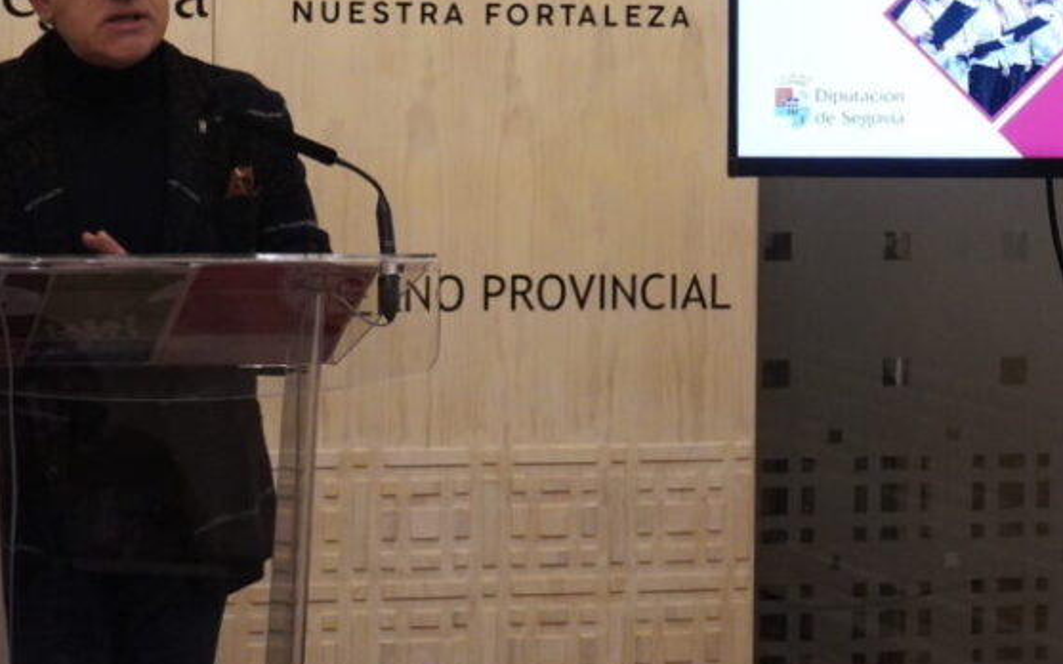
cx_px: 607
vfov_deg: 10.0
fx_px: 3795
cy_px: 213
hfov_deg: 15.9
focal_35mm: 131
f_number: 9.5
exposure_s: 1/200
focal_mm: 70
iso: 10000
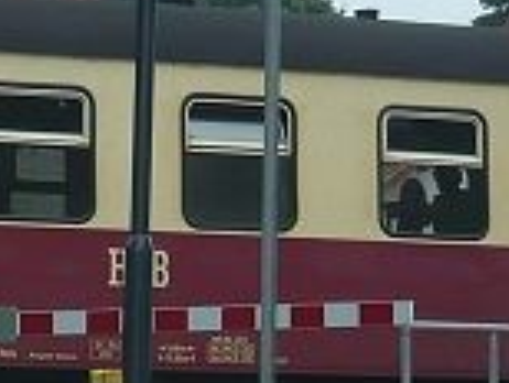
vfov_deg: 4.4
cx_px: 258
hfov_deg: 5.8
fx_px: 5007
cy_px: 53
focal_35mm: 340
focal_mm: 9.9
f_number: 3.7
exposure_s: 1/500
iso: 100
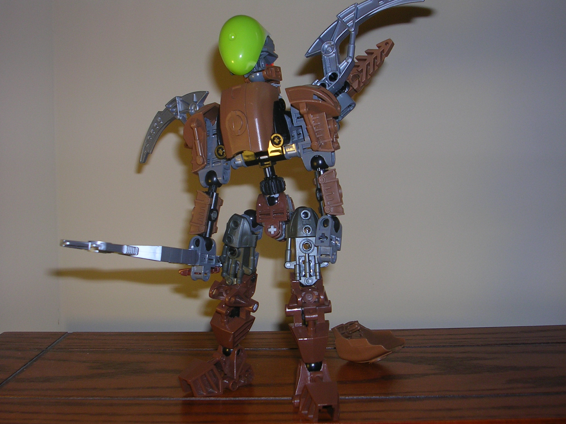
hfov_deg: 41.2
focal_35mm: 46
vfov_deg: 31.5
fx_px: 752
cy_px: 212
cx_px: 283
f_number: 3
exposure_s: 1/60.1
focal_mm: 7.1
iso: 50
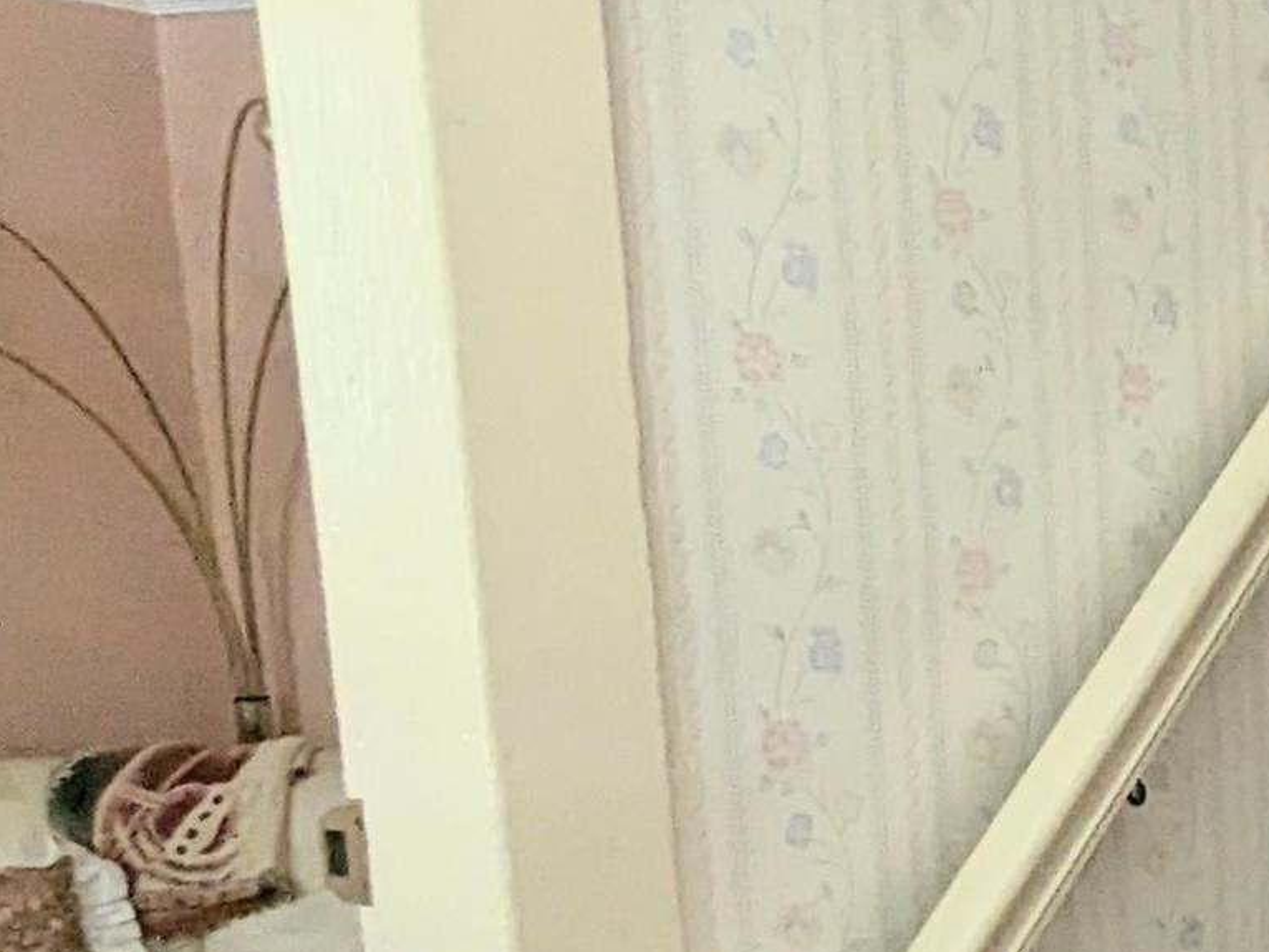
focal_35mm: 52
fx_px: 1907
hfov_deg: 23.8
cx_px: 2132
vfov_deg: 26.9
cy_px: 896
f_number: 2.2
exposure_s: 1/25.2
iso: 178
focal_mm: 1.95
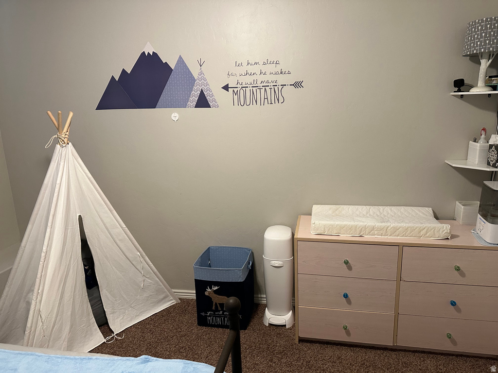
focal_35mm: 24
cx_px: 249
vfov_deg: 56.8
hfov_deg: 71.6
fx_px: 345
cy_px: 186
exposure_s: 1/60
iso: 400
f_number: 1.78
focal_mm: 6.86
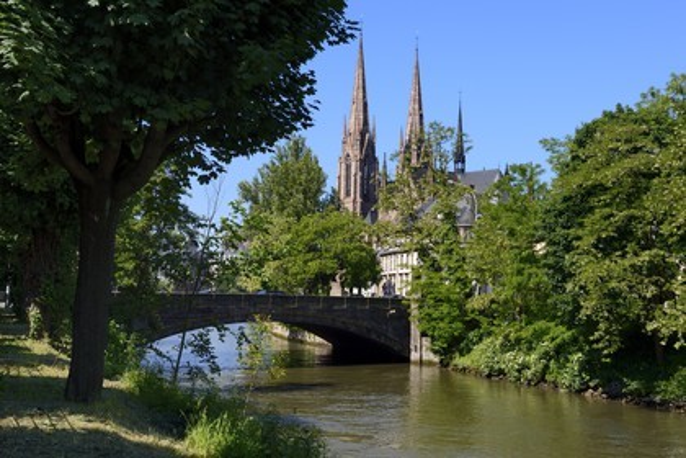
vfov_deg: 28.1
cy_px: 229
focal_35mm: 48
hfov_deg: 41.1
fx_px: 915
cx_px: 343
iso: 200
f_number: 10
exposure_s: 1/250
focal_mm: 48
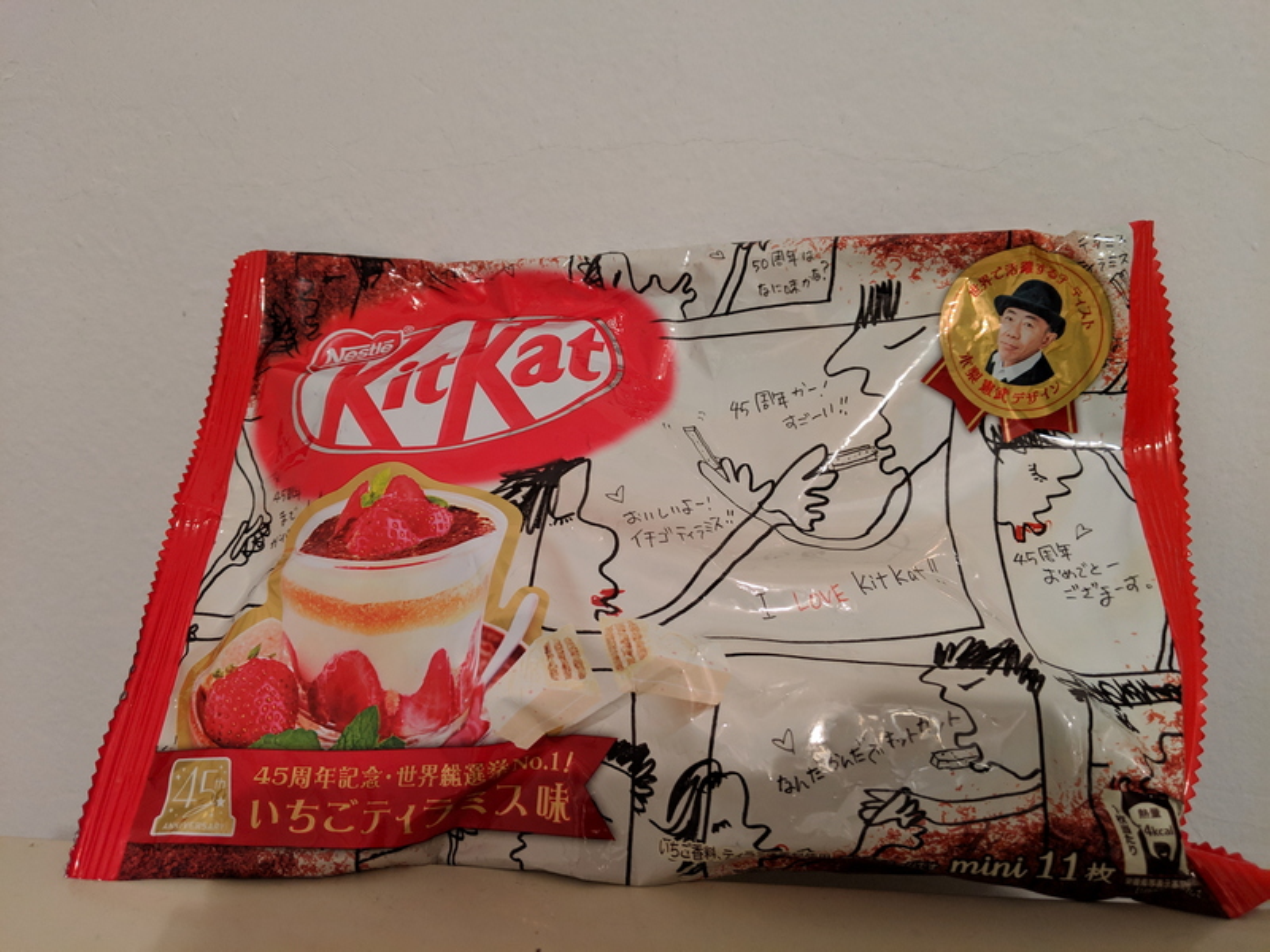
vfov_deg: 51.4
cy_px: 476
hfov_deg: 65.3
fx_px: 991
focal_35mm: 27
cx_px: 635
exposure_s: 1/24
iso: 293
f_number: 1.8
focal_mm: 4.44
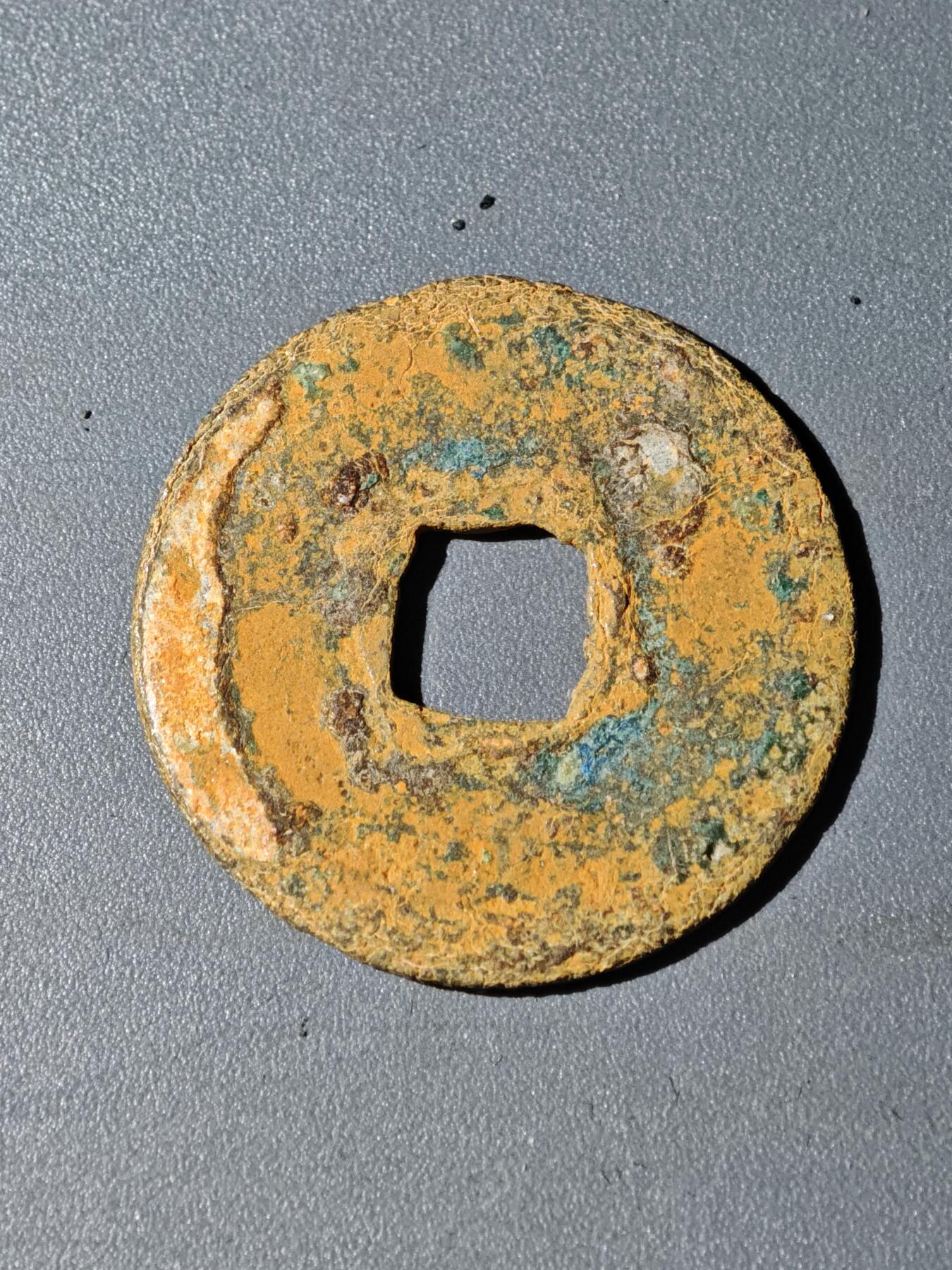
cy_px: 635
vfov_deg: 19.3
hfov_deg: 14.5
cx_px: 476
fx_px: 3740
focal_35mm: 102
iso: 200
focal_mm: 9
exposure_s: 1/100
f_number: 2
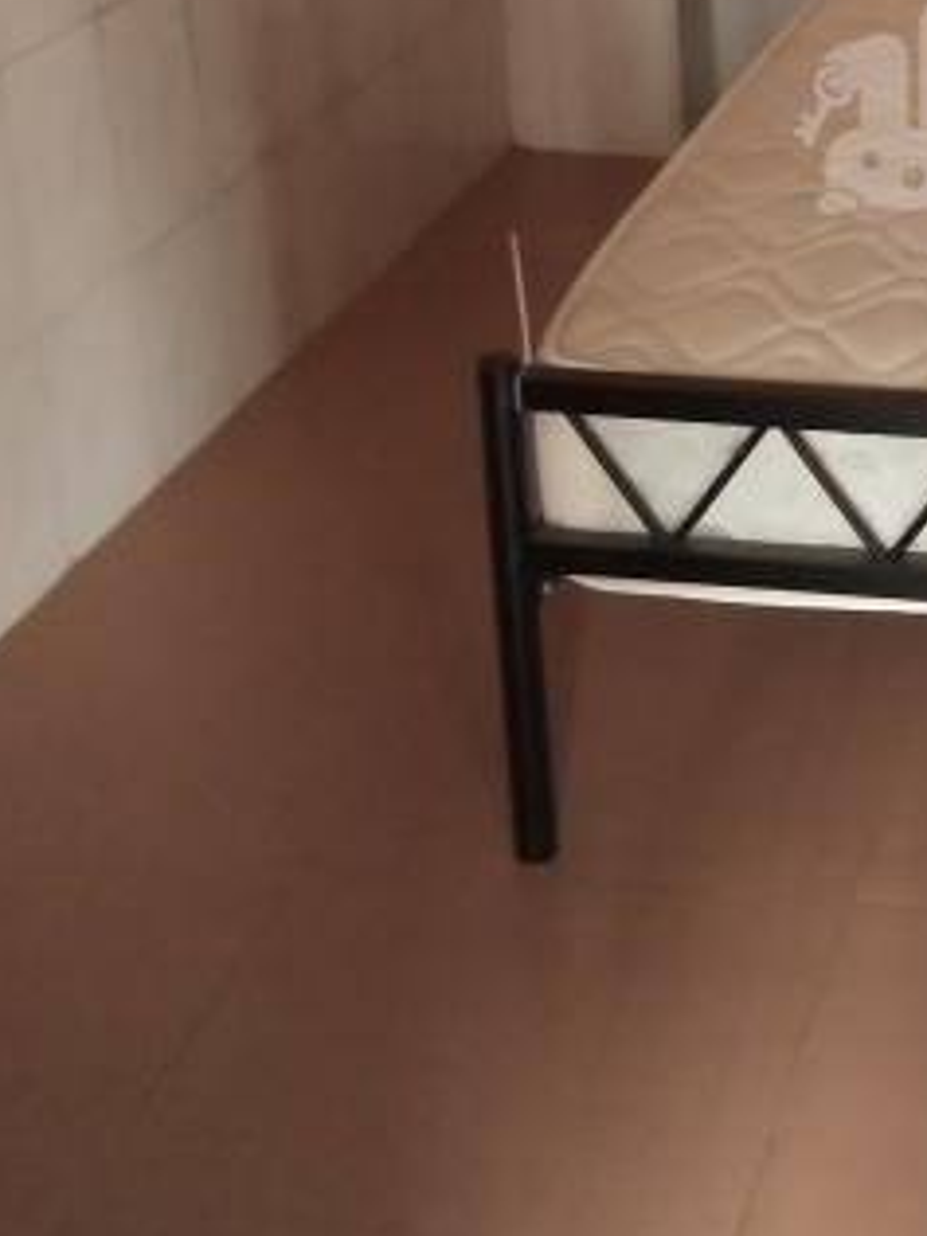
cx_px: 1107
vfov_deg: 24.9
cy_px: 110
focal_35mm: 76
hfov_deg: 18.4
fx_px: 2714
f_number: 1.8
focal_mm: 3.95
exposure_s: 1/33.3
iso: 549
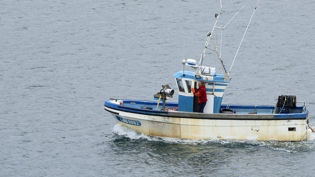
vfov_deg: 3.3
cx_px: 198
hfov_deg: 6.0
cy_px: -205
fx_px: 2998
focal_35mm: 359
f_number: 8
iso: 400
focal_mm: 135
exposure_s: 1/250
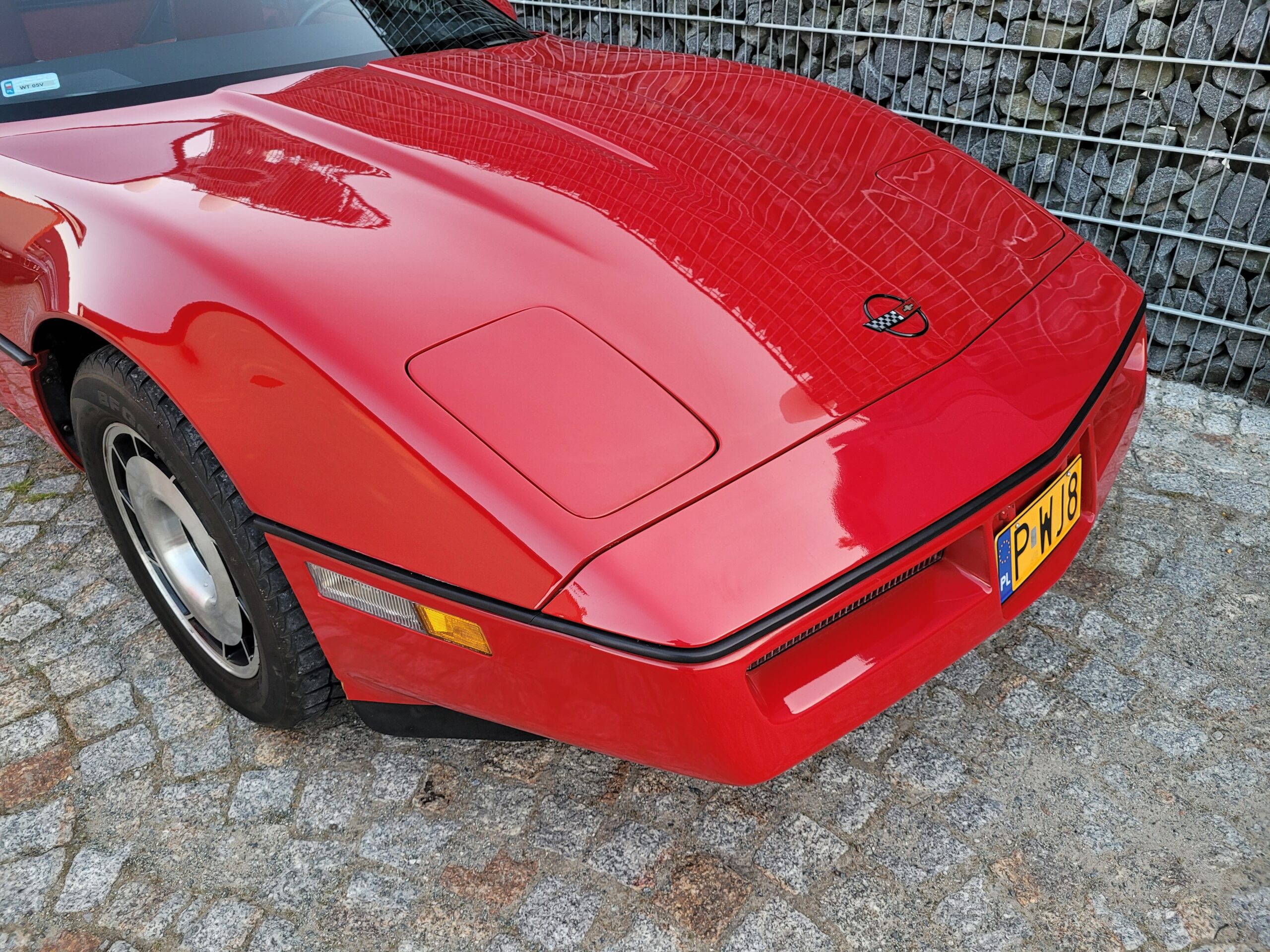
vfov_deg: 53.1
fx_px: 954
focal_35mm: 26
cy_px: 476
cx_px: 635
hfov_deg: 67.3
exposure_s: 1/100
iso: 160
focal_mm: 5.4
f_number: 1.8
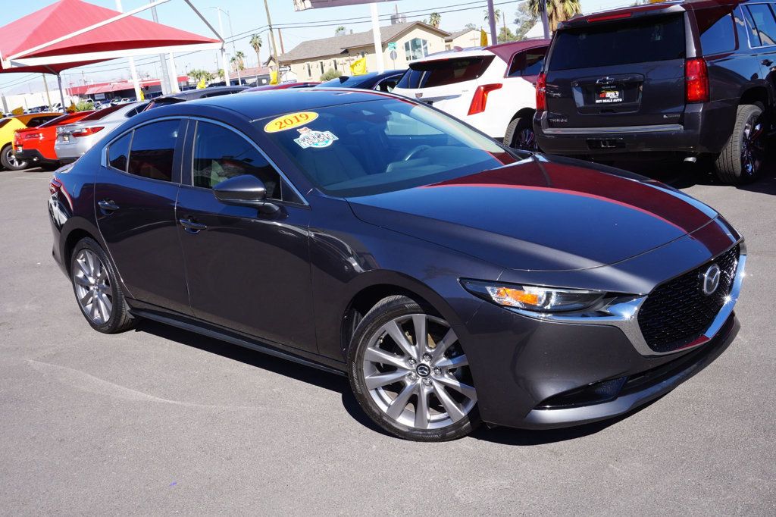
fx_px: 808
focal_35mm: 38
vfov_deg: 35.5
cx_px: 388
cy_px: 258
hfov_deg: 51.3
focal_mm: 25
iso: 100
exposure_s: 1/80
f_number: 11
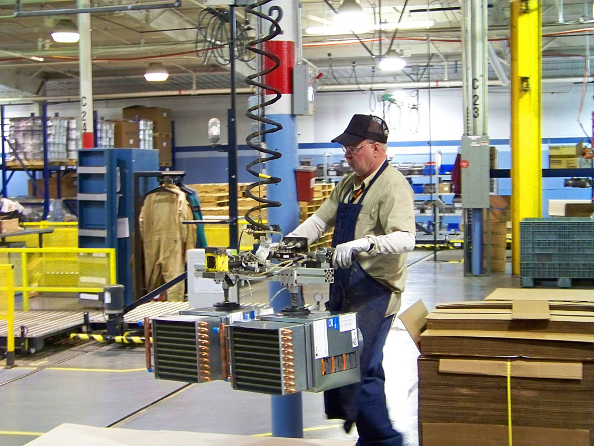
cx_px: 297
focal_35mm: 62
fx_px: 1064
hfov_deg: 31.2
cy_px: 223
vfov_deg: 23.7
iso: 400
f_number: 3.2
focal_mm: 10.5
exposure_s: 1/30
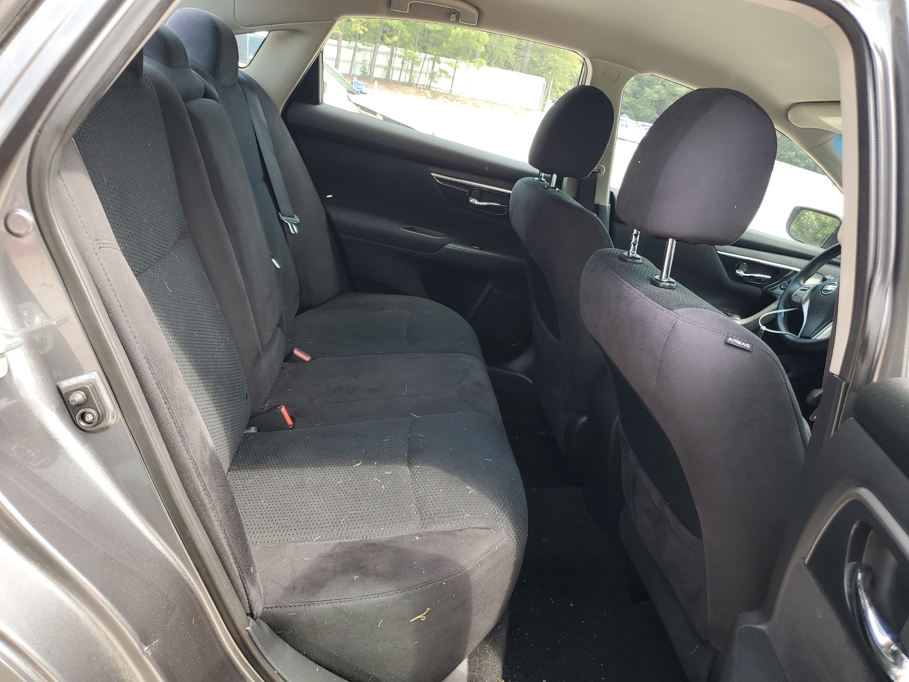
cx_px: 454
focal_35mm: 26
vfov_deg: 53.1
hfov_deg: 67.3
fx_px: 683
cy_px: 341
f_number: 1.5
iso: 50
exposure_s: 1/286
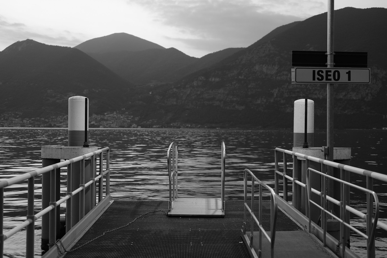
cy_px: 129
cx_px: 194
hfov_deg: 37.5
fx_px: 570
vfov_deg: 25.5
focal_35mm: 53
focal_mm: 35
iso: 160
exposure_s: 1/40
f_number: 2
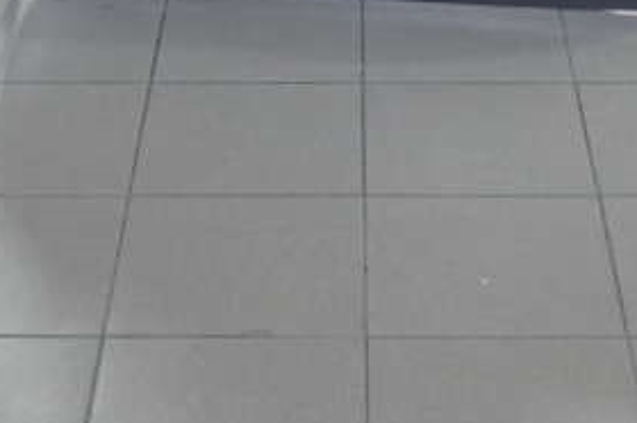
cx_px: 382
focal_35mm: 118
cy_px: -383
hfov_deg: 17.4
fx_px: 2085
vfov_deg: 10.7
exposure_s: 1/160
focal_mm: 20
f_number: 4
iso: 2000
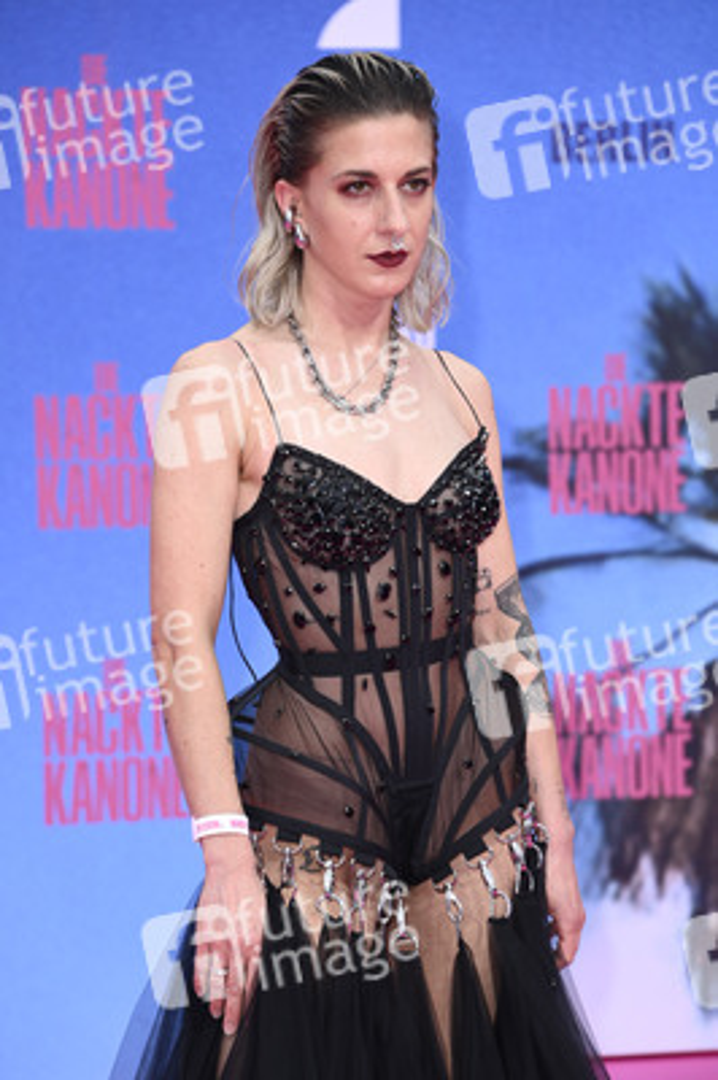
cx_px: 359
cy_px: 540
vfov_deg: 12.1
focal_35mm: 170
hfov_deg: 8.1
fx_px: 5094
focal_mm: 170
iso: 250
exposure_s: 1/250
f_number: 6.3
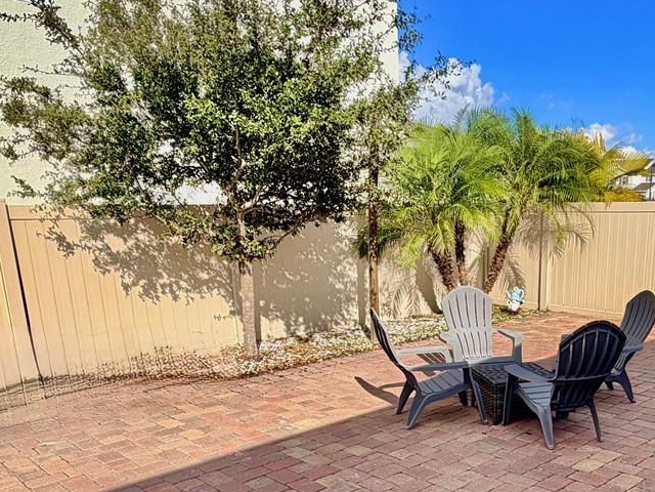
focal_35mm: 35
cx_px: 449
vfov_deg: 39.2
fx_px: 662
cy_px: 391
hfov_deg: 51.4
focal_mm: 2.22
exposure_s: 1/955
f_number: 2.2
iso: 20
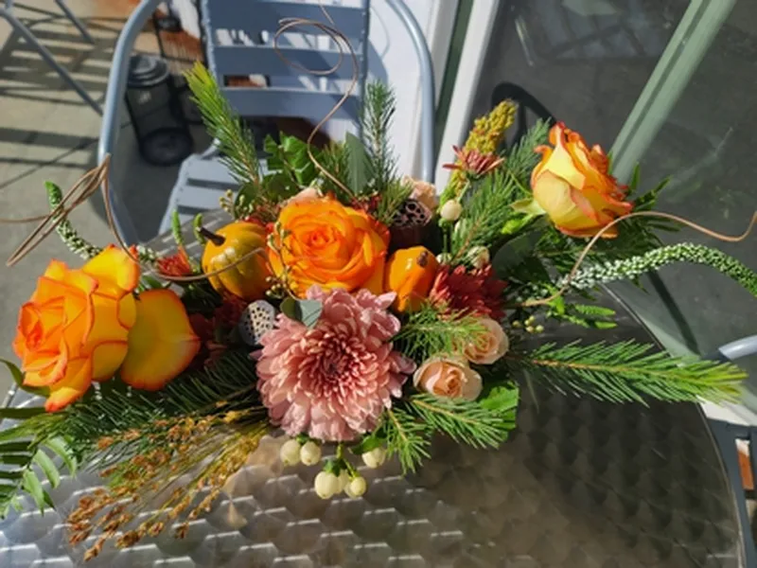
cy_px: 284
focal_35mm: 25
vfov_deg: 54.9
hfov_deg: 69.4
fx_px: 547
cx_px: 378
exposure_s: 1/1372
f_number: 1.8
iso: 16
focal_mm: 7
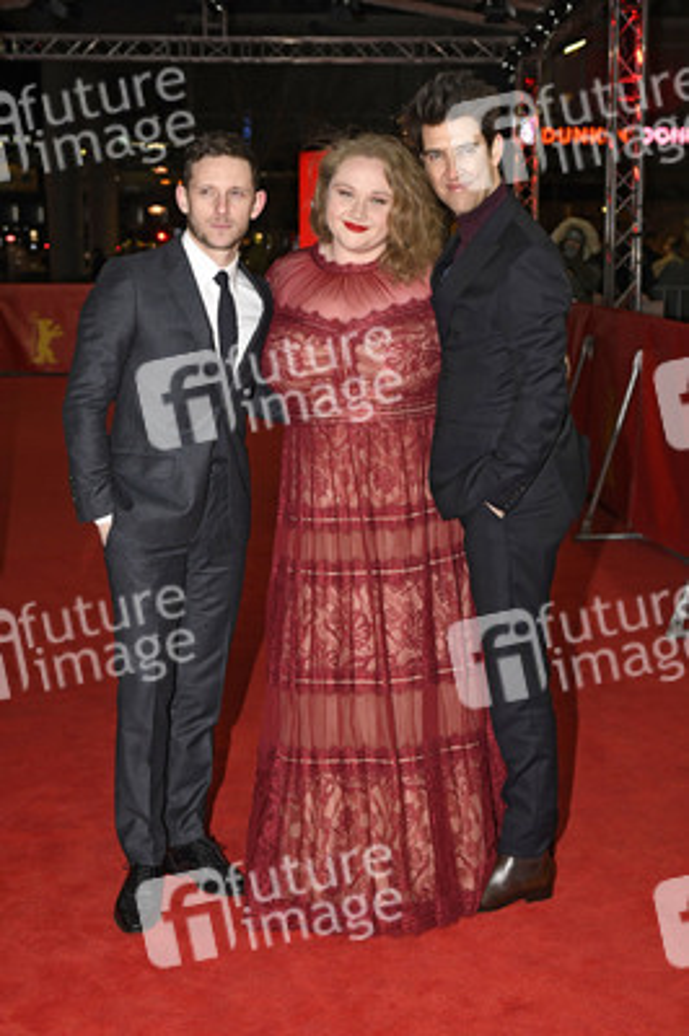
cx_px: 344
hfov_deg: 29.8
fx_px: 1294
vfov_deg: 43.6
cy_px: 518
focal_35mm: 45
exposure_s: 1/320
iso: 1600
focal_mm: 30
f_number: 4.5
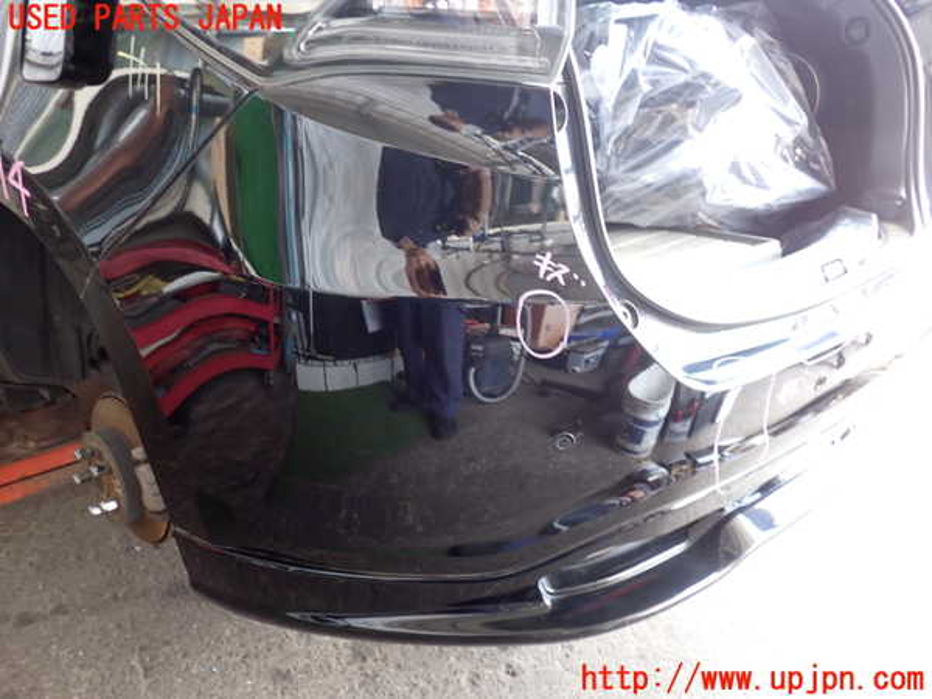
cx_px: 466
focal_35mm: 30
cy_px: 350
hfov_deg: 60.0
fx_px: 808
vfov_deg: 46.8
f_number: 2.3
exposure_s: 1/30
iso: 200
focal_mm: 5.4
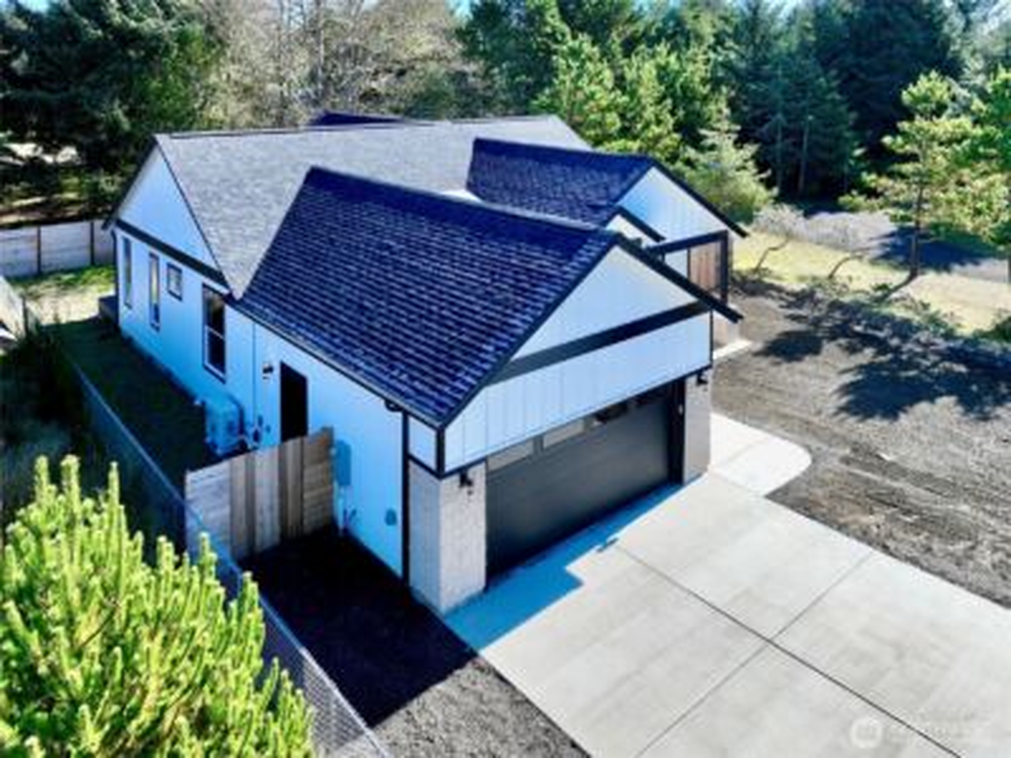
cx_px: 506
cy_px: 379
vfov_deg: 56.8
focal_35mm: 24
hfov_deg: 71.6
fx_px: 701
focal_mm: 12.29
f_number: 2.8
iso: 200
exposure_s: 1/1250
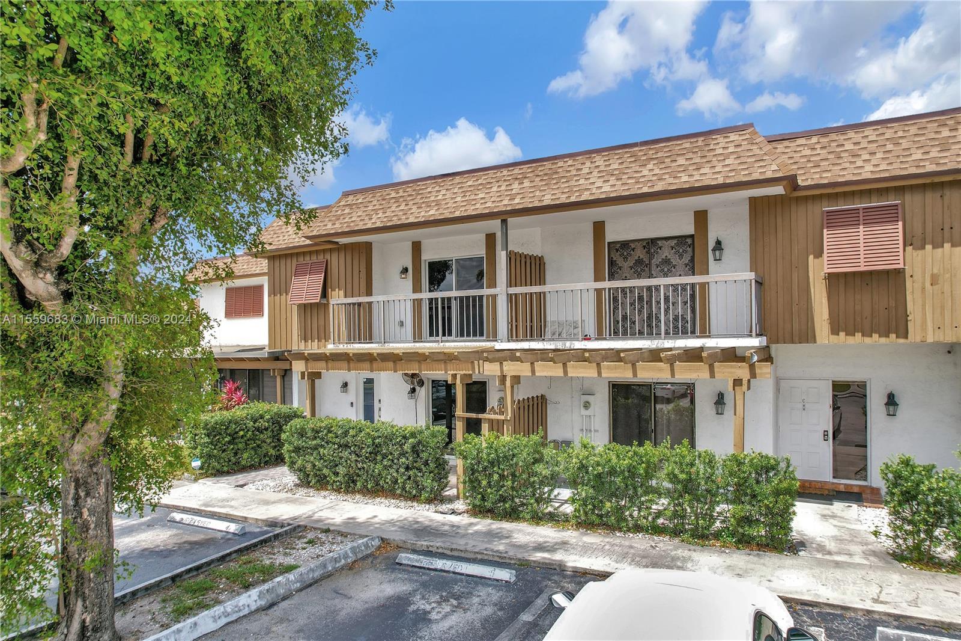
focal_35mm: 22
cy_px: 320
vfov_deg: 57.2
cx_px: 480
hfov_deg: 78.6
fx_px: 587
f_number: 2.8
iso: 100
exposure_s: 1/1000
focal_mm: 8.38
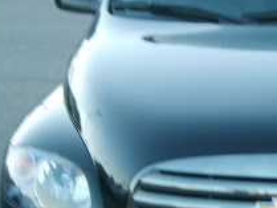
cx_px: 304
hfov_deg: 17.7
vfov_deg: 13.8
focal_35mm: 107
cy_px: 146
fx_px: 857
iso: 104
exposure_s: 1/30
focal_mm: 5.8
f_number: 2.8
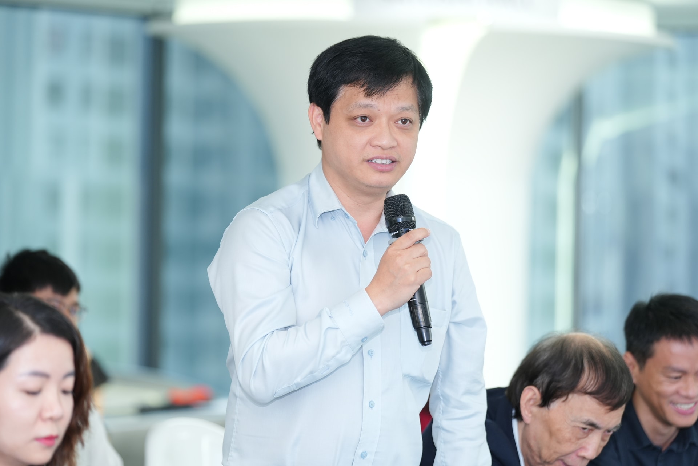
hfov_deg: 16.4
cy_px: 233
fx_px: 2423
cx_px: 349
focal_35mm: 125
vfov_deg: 11.0
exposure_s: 1/200
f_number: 2.8
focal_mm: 125
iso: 640
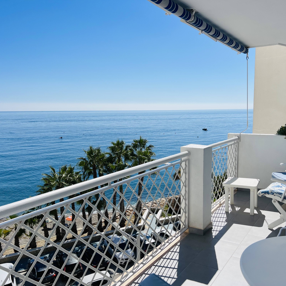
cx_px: 154
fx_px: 290
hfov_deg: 52.5
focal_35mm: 31
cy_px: 143
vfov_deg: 52.5
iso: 50
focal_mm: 5.7
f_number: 1.5
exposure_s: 1/8000
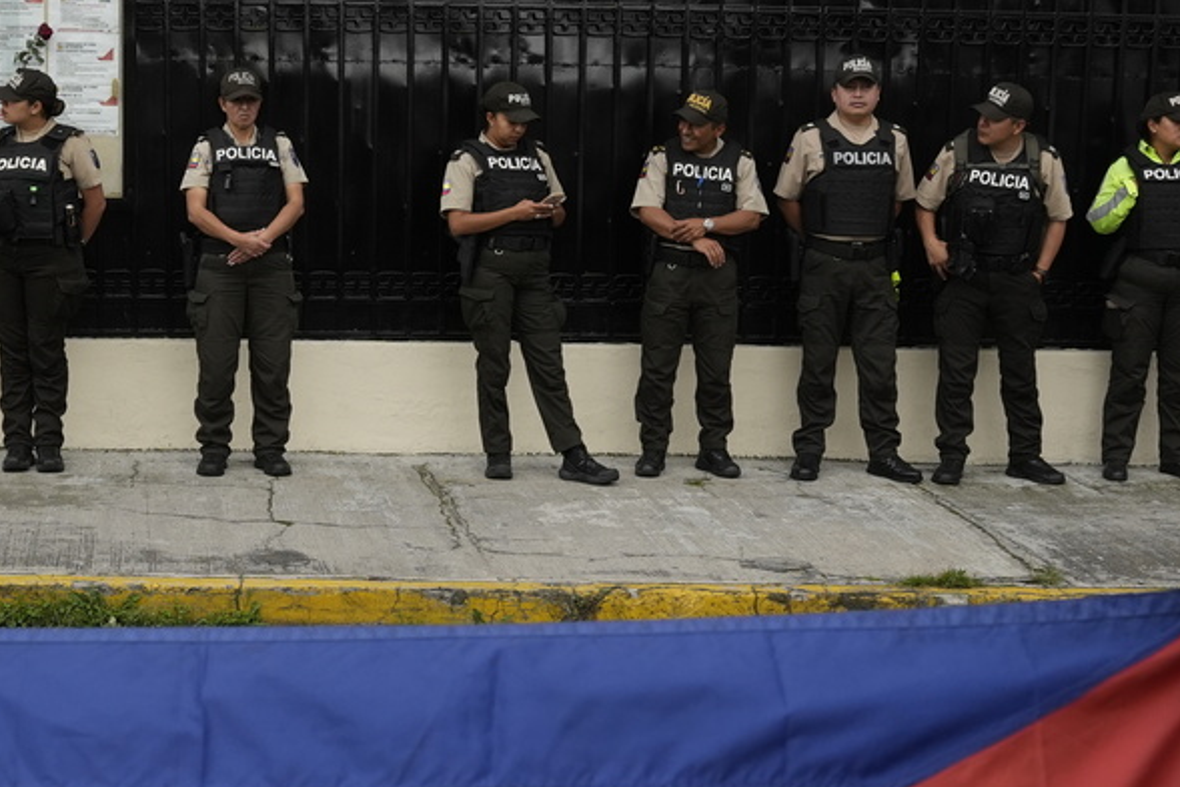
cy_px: 634
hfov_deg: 27.0
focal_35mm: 73
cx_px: 190
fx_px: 2393
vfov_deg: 18.5
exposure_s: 1/800
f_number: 5.6
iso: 800
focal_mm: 28.6
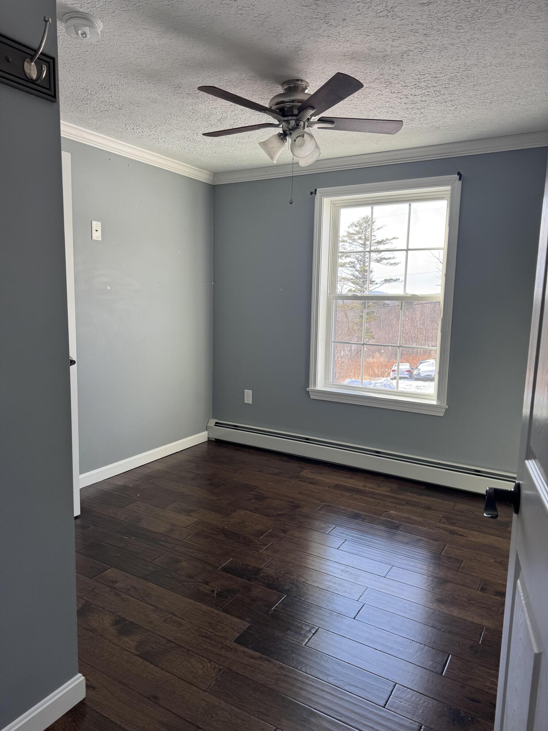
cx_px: 274
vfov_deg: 71.6
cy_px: 366
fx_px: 507
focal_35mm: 24
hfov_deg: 56.8
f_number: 1.78
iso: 64
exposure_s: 1/183
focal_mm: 6.76
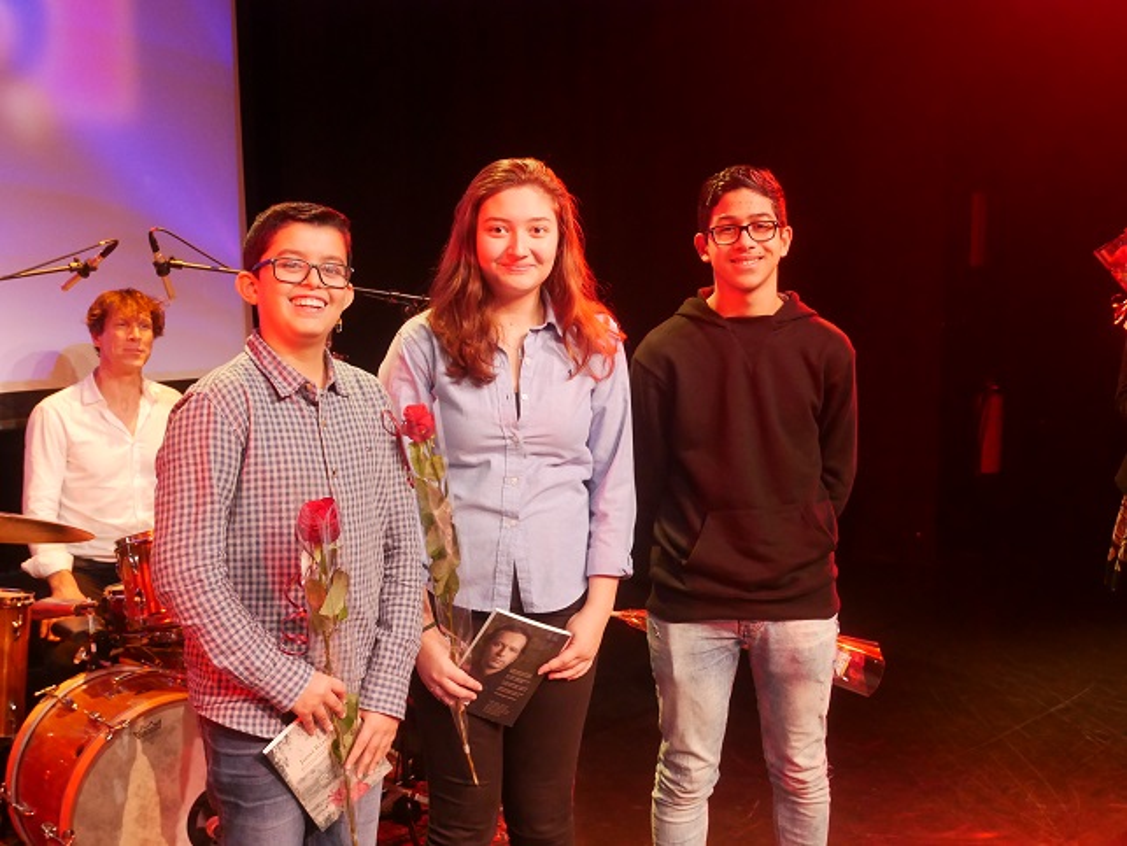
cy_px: 423
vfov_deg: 32.9
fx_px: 1433
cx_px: 564
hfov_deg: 42.9
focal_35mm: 44
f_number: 4.8
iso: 2500
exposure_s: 1/60
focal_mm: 22
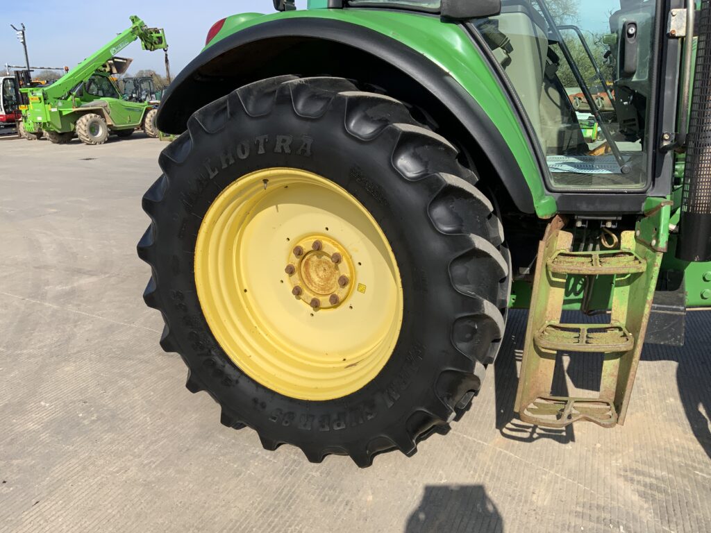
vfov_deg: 48.2
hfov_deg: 61.7
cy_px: 266
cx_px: 356
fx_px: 596
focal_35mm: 29
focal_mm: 3
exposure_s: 1/2538
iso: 16
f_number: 1.8
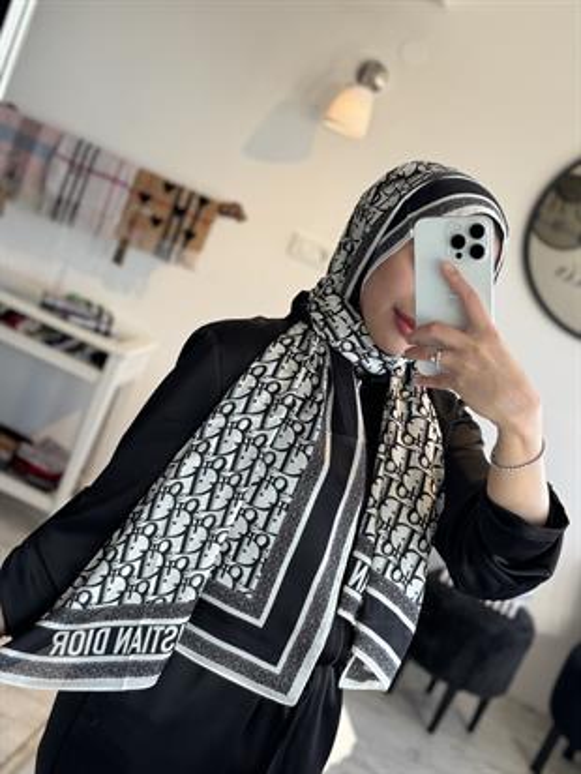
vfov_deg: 39.6
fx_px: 1074
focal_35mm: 48
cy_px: 387
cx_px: 290
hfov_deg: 30.3
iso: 64
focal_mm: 6.86
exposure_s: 1/329
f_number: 1.78
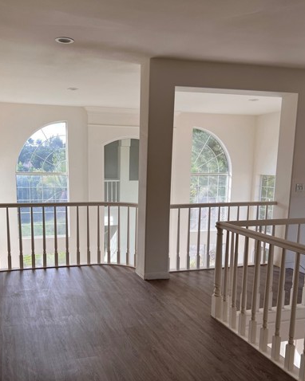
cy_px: 229
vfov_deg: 52.5
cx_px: 125
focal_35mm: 34
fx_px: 384
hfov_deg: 43.2
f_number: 1.5
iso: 50
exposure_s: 1/482
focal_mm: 5.7
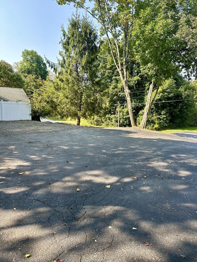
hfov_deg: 56.8
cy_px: 131
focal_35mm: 24
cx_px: 98
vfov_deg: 71.6
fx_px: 182
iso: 80
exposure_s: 1/829
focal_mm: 6.86
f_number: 1.78
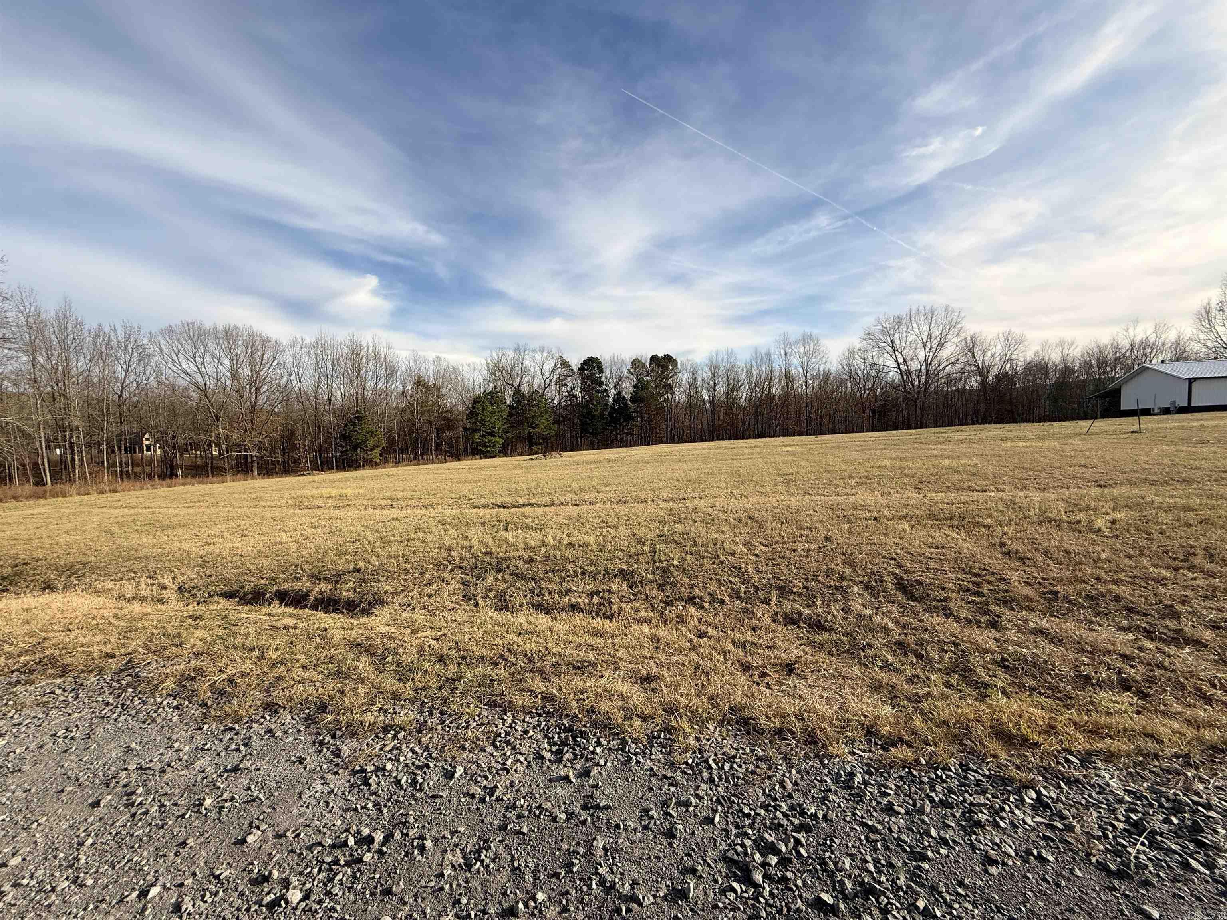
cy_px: 460
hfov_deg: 102.1
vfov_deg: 85.7
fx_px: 496
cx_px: 614
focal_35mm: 14
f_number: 2.2
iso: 50
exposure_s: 1/1431
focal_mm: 2.22
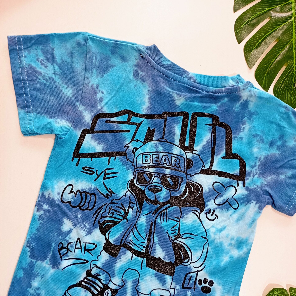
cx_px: 148
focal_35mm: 33
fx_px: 319
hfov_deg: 49.7
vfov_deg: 49.1
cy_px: 192
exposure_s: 1/33.3
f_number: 1.8
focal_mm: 4.27
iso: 438
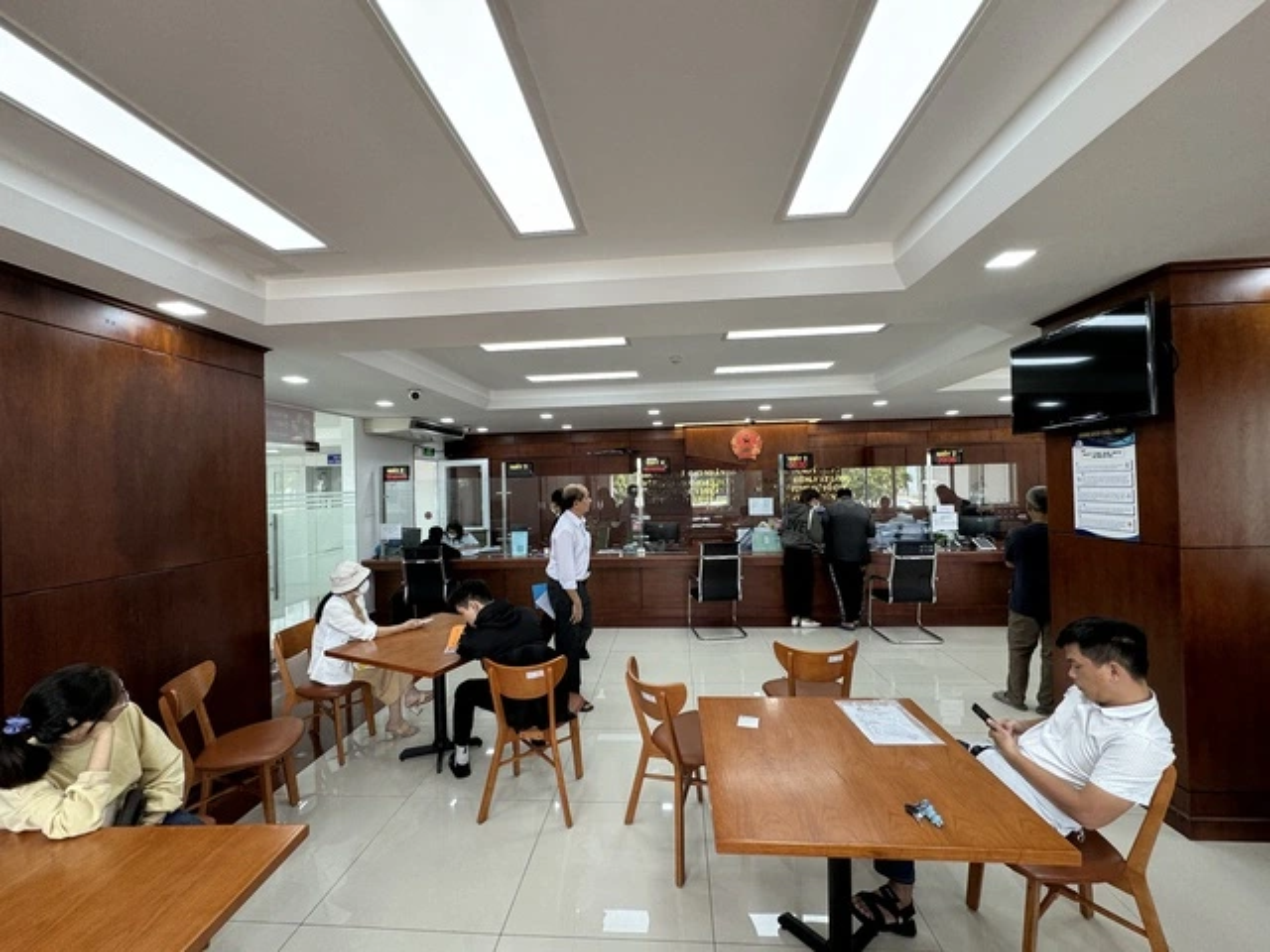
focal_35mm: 14
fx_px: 514
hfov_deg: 102.1
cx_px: 635
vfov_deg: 85.7
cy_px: 476
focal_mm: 2.22
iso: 80
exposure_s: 1/100
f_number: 2.2
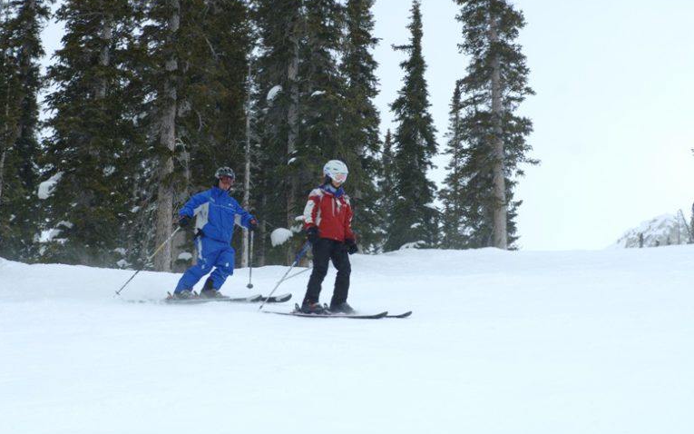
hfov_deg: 21.9
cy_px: 211
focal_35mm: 95
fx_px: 1797
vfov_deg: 13.8
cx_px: 347
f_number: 5.6
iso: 100
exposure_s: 1/640
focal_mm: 62
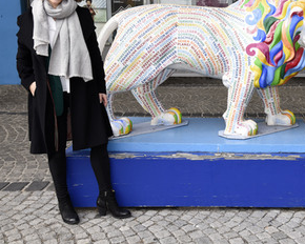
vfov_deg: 29.5
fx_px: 460
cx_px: 228
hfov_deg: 35.8
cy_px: 88
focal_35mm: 51
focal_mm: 35
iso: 640
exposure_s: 1/160
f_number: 8
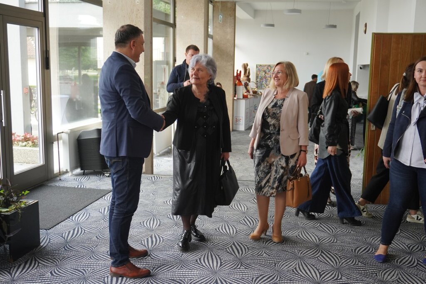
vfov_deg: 34.2
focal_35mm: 39
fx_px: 462
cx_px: 213
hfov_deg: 49.5
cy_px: 142
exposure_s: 1/320
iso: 800
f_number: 4.5
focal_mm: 26
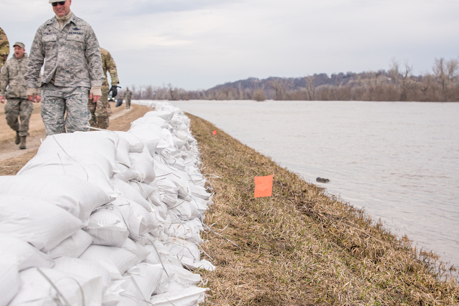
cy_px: 153
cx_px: 230
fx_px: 650
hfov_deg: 38.9
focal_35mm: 51
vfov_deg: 26.5
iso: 100
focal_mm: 34
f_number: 4.5
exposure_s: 1/400
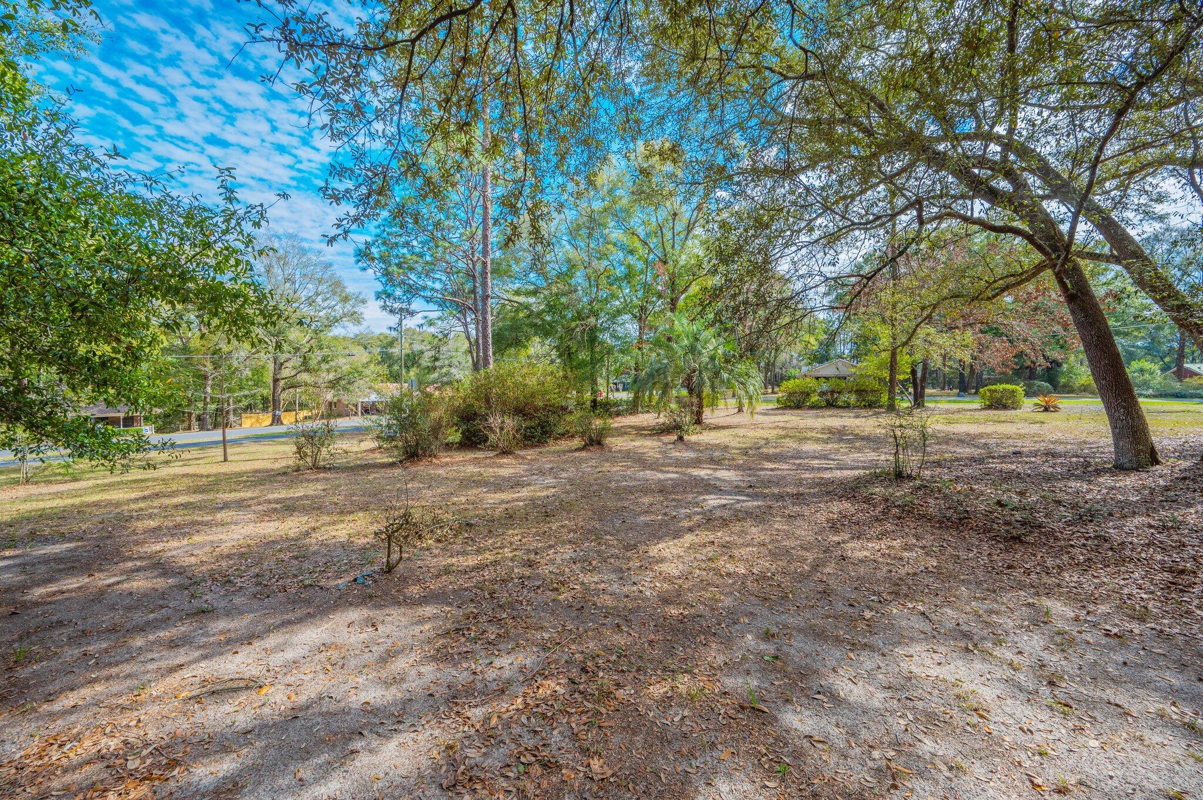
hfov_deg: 104.3
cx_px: 602
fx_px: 467
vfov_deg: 81.1
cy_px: 400
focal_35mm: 14
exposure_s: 1/250
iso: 100
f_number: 9
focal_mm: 14
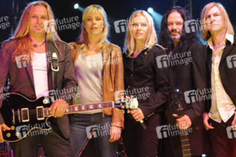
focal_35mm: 94
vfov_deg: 14.5
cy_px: 77
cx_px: 113
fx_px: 615
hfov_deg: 21.7
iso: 4000
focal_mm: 70
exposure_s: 1/160
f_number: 7.1
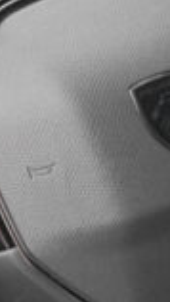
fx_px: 1633
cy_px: 192
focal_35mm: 204
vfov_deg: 10.6
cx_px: 292
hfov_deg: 5.9
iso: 2500
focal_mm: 19.7
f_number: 9
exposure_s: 1/100
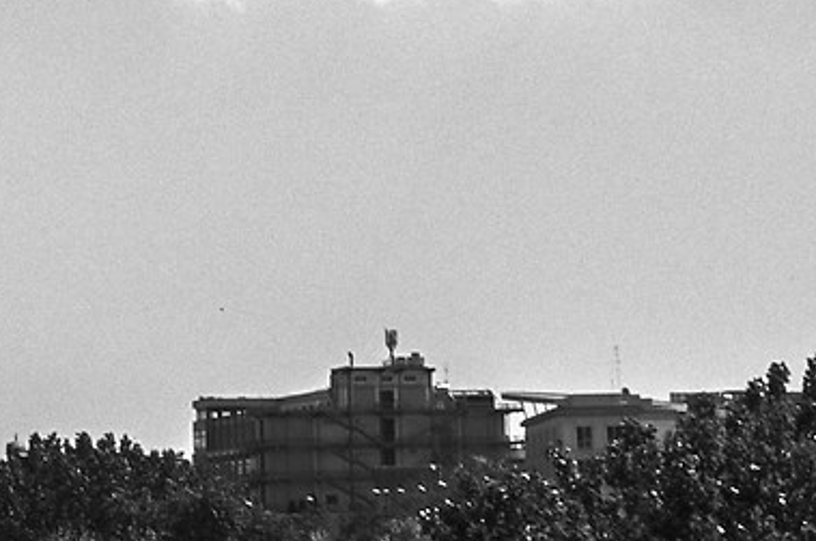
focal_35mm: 171
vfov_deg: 8.0
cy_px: 44
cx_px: -99
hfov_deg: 11.8
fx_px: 3868
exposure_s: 1/125
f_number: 11
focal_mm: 18
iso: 100
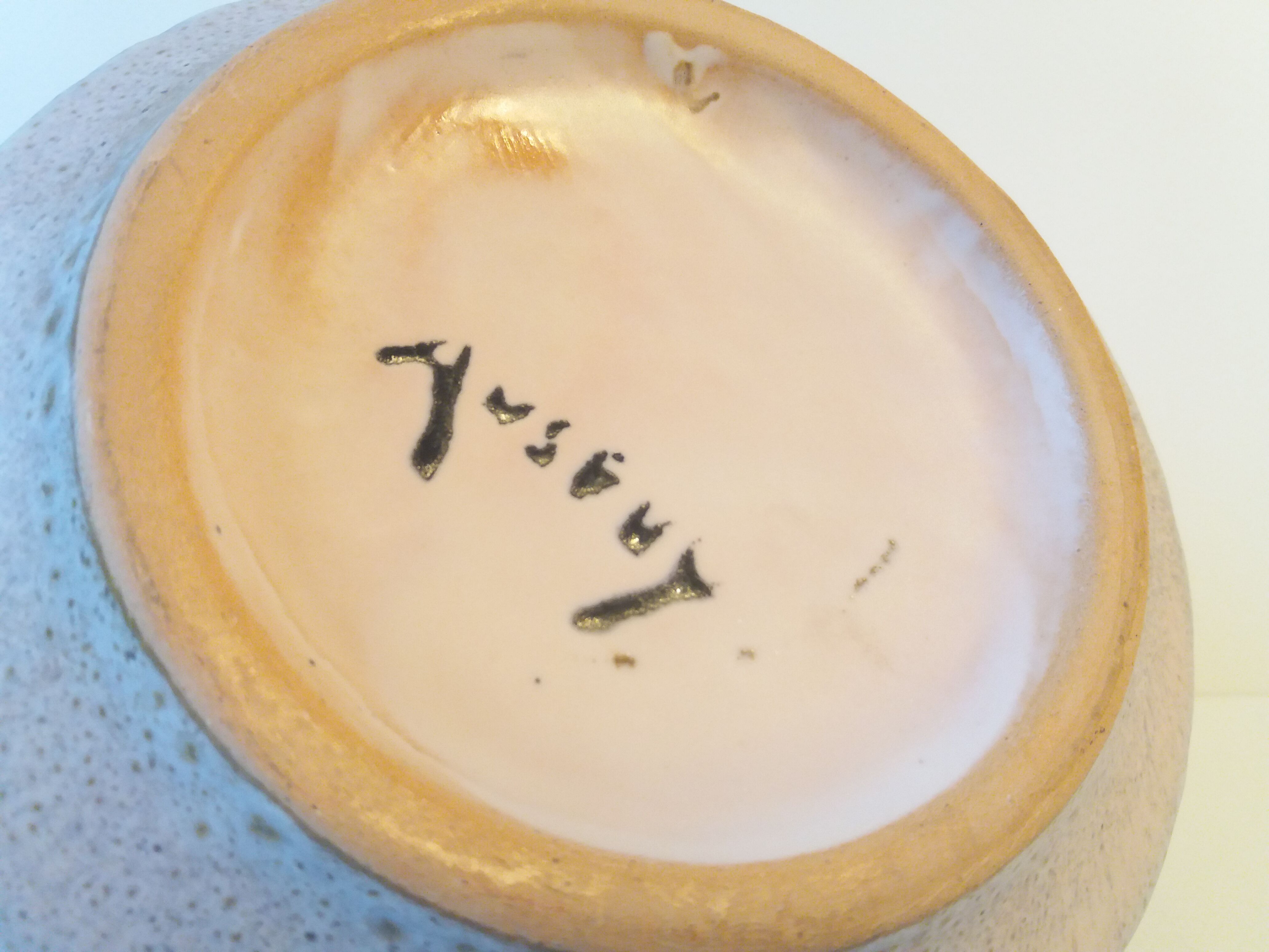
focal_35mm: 28
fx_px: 1026
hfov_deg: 63.4
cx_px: 634
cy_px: 476
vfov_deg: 49.7
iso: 200
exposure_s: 1/109
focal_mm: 3.7
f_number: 1.9
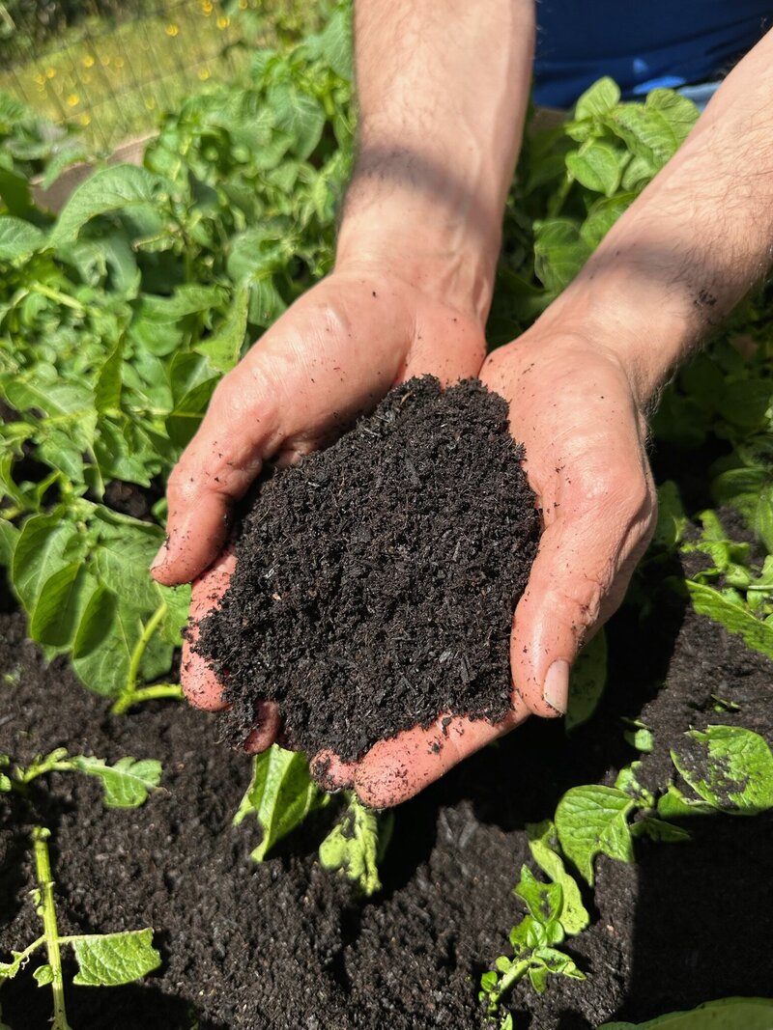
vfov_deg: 71.6
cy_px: 515
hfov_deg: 56.8
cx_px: 386
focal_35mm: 24
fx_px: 715
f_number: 1.78
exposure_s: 1/2410
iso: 80
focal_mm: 6.86
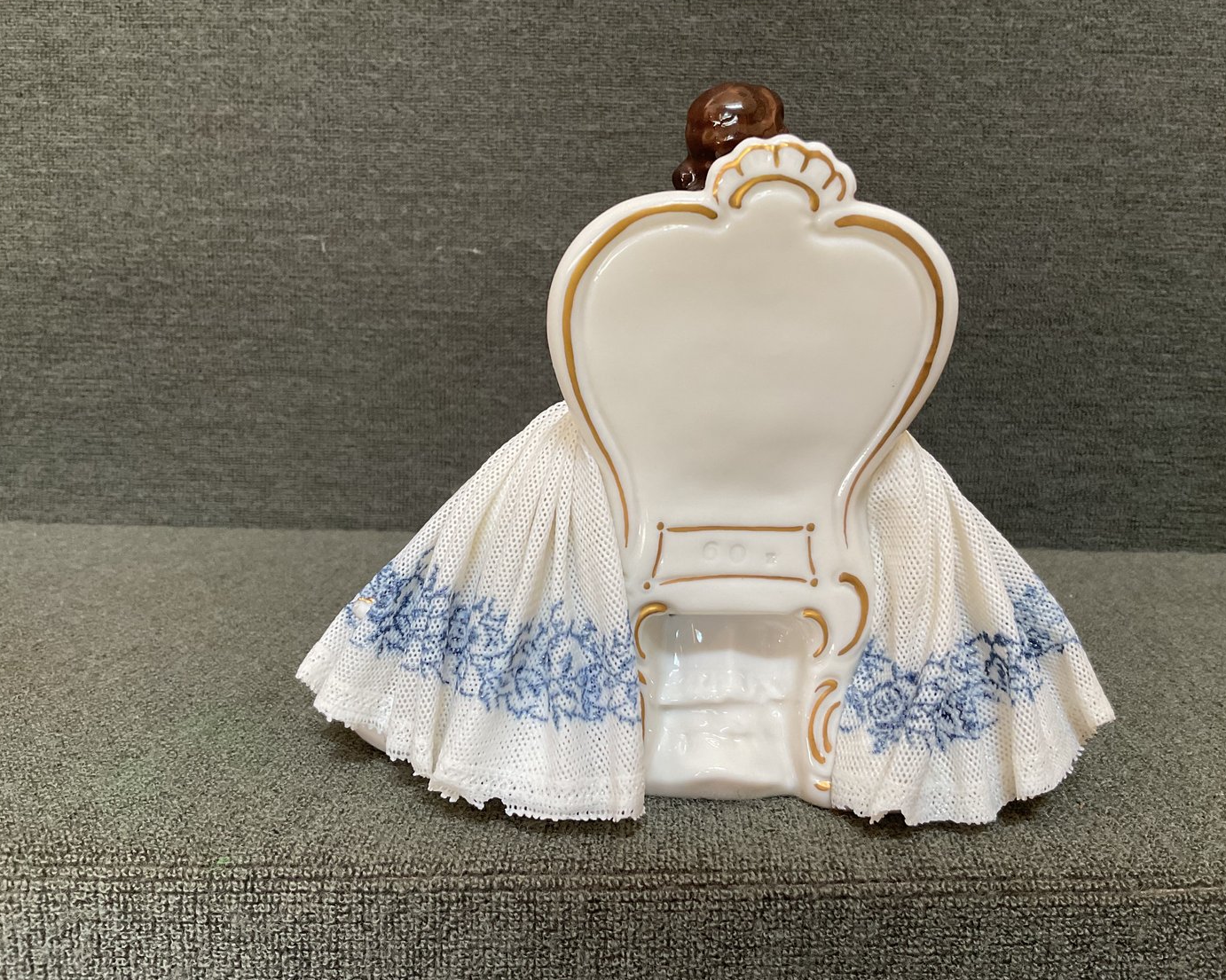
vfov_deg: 47.1
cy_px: 494
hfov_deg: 57.1
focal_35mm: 31
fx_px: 1125
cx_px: 660
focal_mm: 3
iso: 80
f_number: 1.8
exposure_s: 1/60
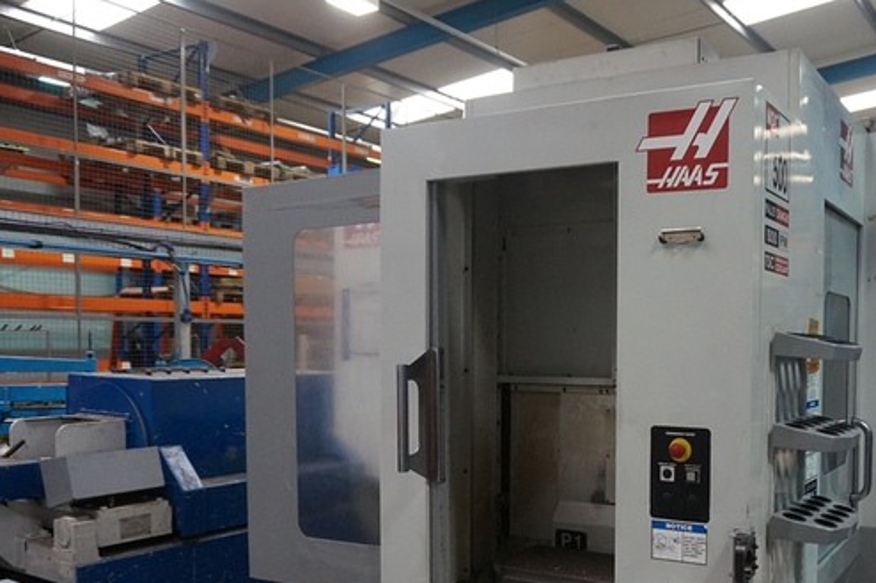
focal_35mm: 35
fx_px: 851
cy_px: 381
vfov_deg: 37.5
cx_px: 609
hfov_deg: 53.0
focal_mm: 16
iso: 1600
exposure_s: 1/160
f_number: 4
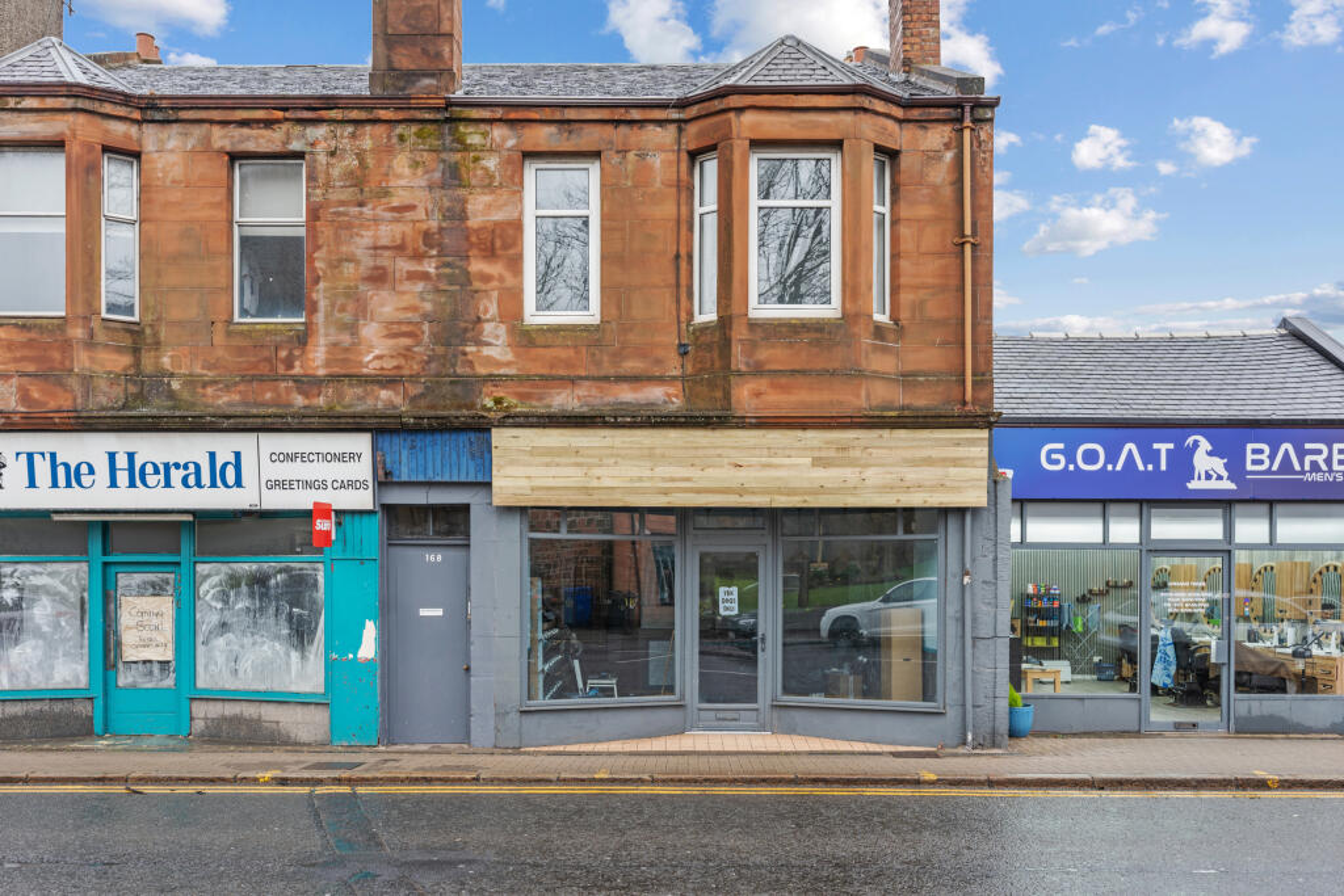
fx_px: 1045
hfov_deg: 65.5
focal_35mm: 28
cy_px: 448
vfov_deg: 46.4
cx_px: 672
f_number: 6.3
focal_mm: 28
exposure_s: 1/20
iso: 250
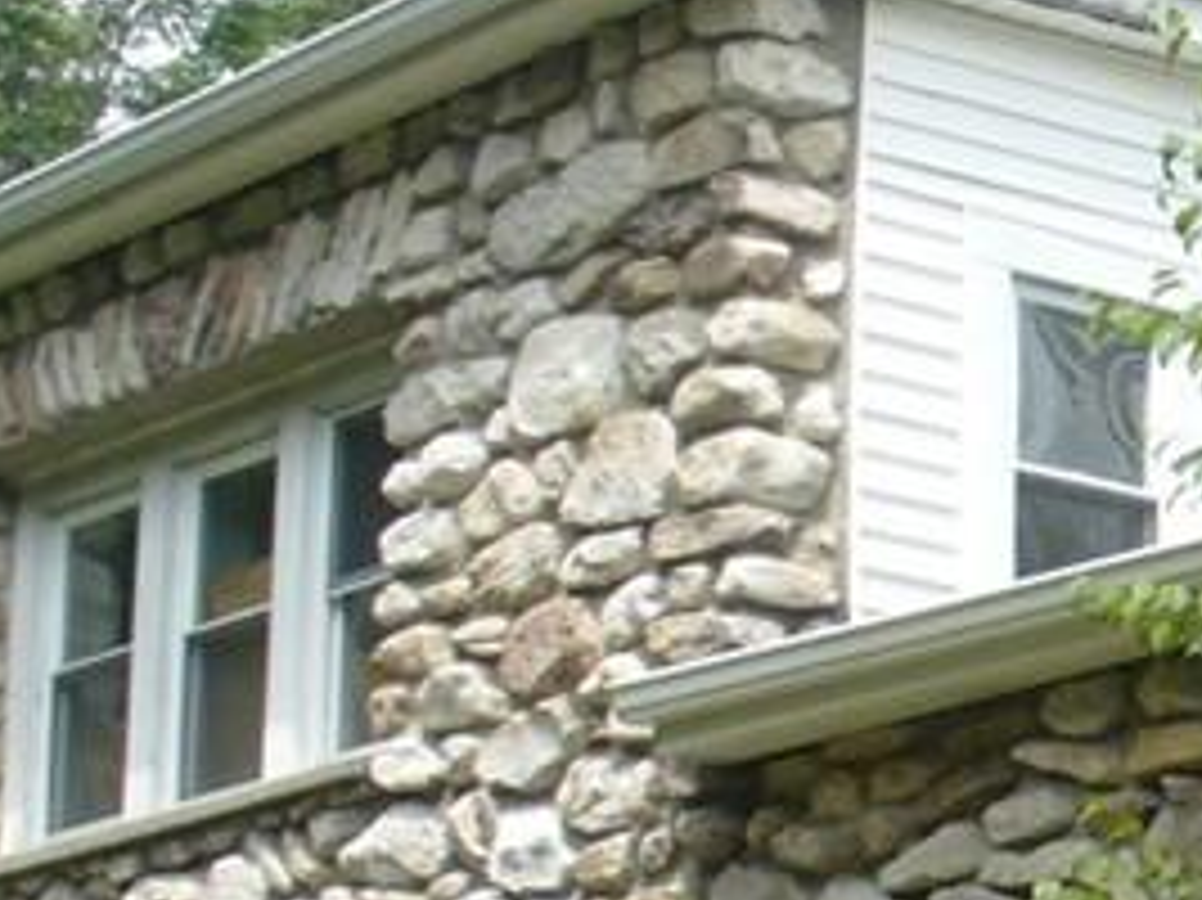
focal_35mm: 142
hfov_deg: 12.9
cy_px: 801
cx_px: 1972
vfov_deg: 10.4
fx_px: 4929
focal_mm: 6.1
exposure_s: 1/160
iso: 80
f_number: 5.6
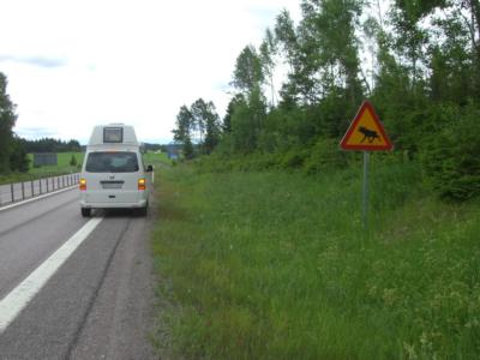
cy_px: 180
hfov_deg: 49.0
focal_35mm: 38
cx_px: 240
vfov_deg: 37.7
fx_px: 527
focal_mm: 6.2
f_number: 4.3
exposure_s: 1/320
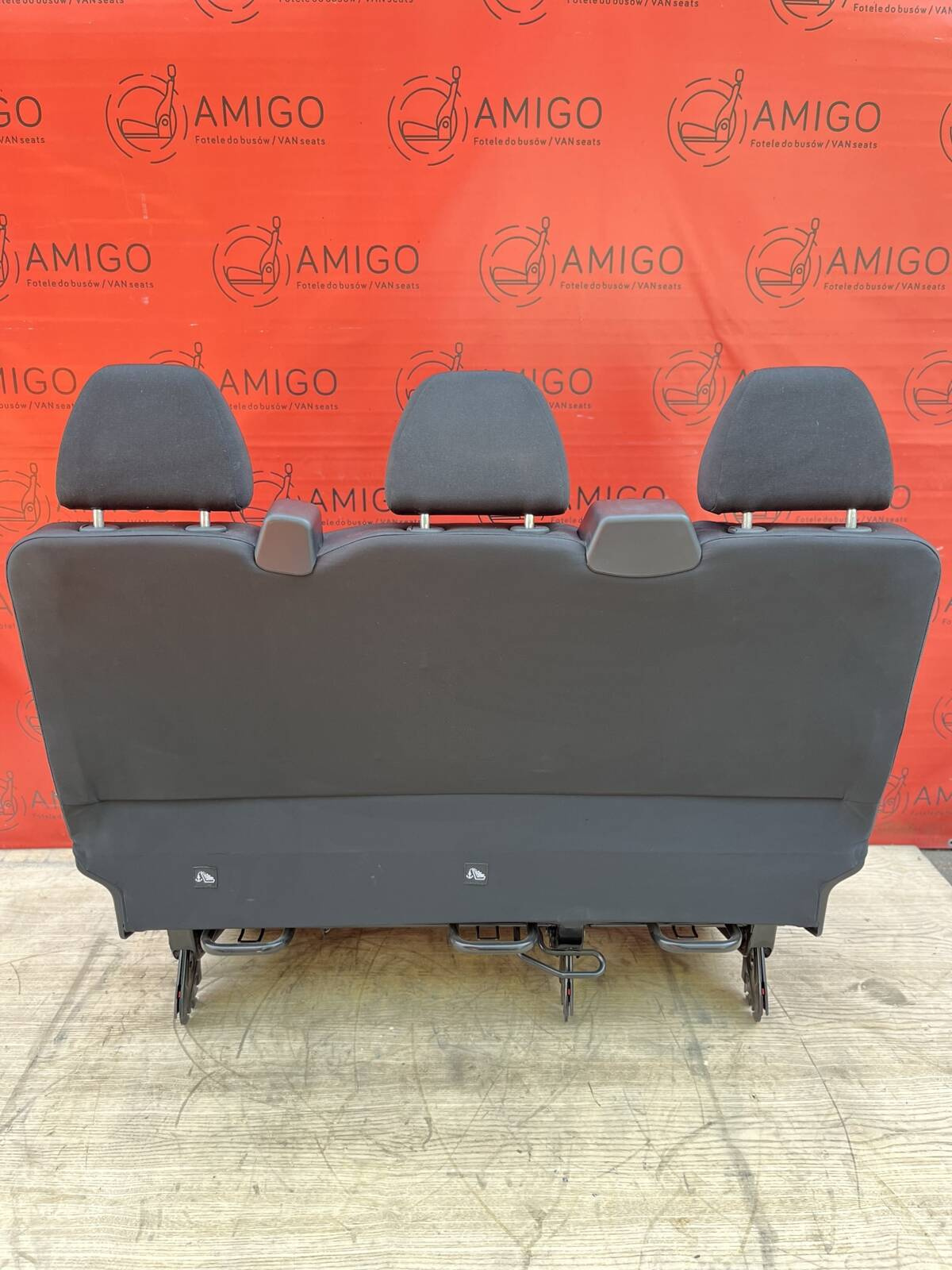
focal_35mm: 26
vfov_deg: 67.3
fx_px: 953
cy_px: 635
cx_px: 476
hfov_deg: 53.1
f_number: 1.6
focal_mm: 5.1
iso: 125
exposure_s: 1/91
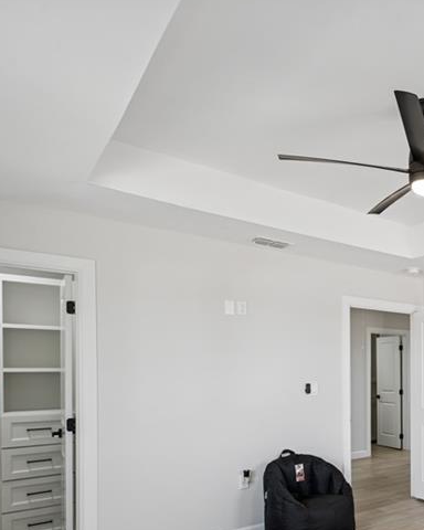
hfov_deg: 39.9
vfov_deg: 60.4
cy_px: 363
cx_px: 485
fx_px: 439
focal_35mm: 28
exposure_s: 1/13
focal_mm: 14
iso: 100
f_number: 8
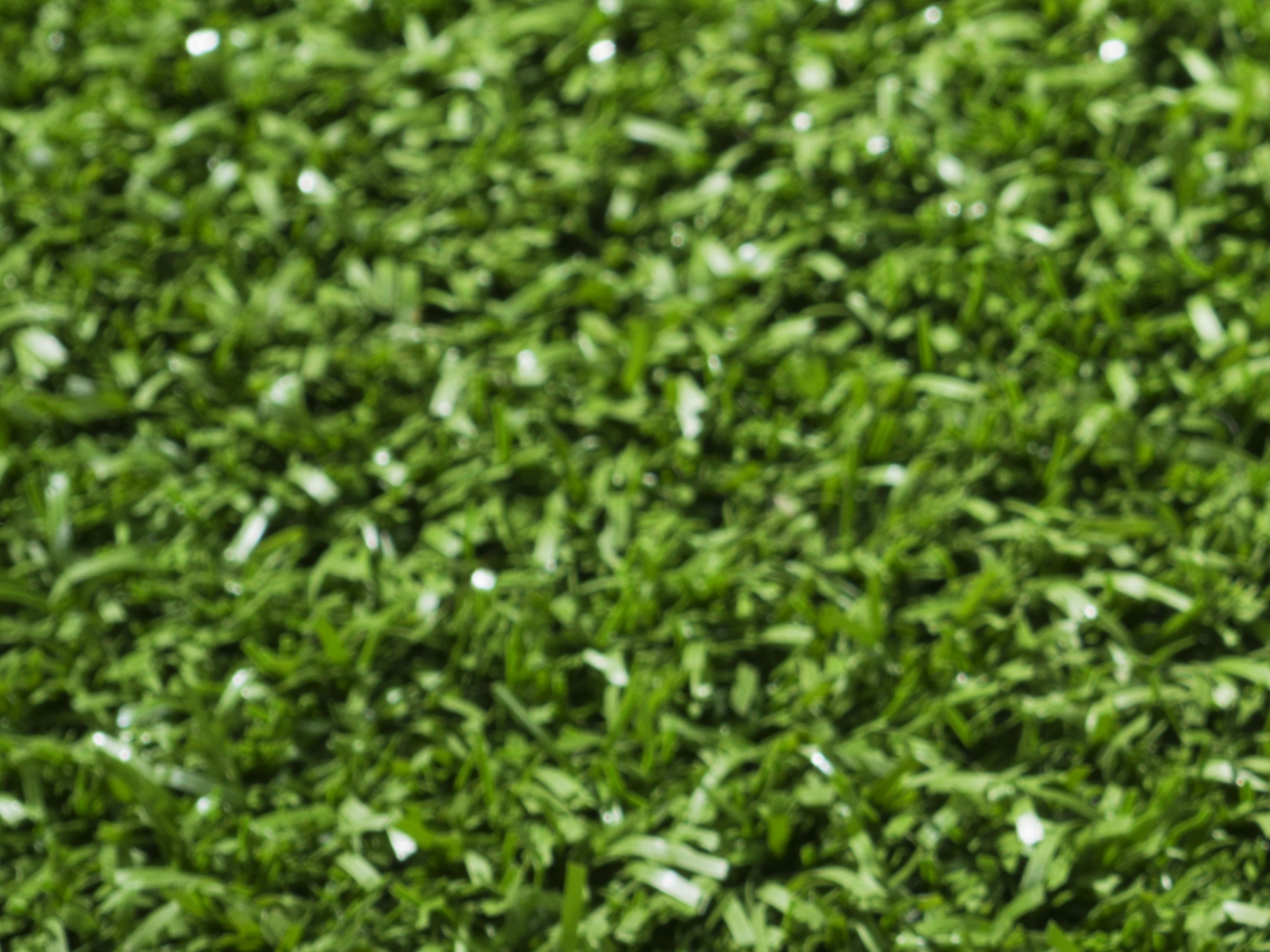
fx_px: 9464
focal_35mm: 258
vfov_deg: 5.8
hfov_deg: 7.4
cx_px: 2500
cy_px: 301
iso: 100
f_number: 11
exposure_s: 1/200
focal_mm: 60
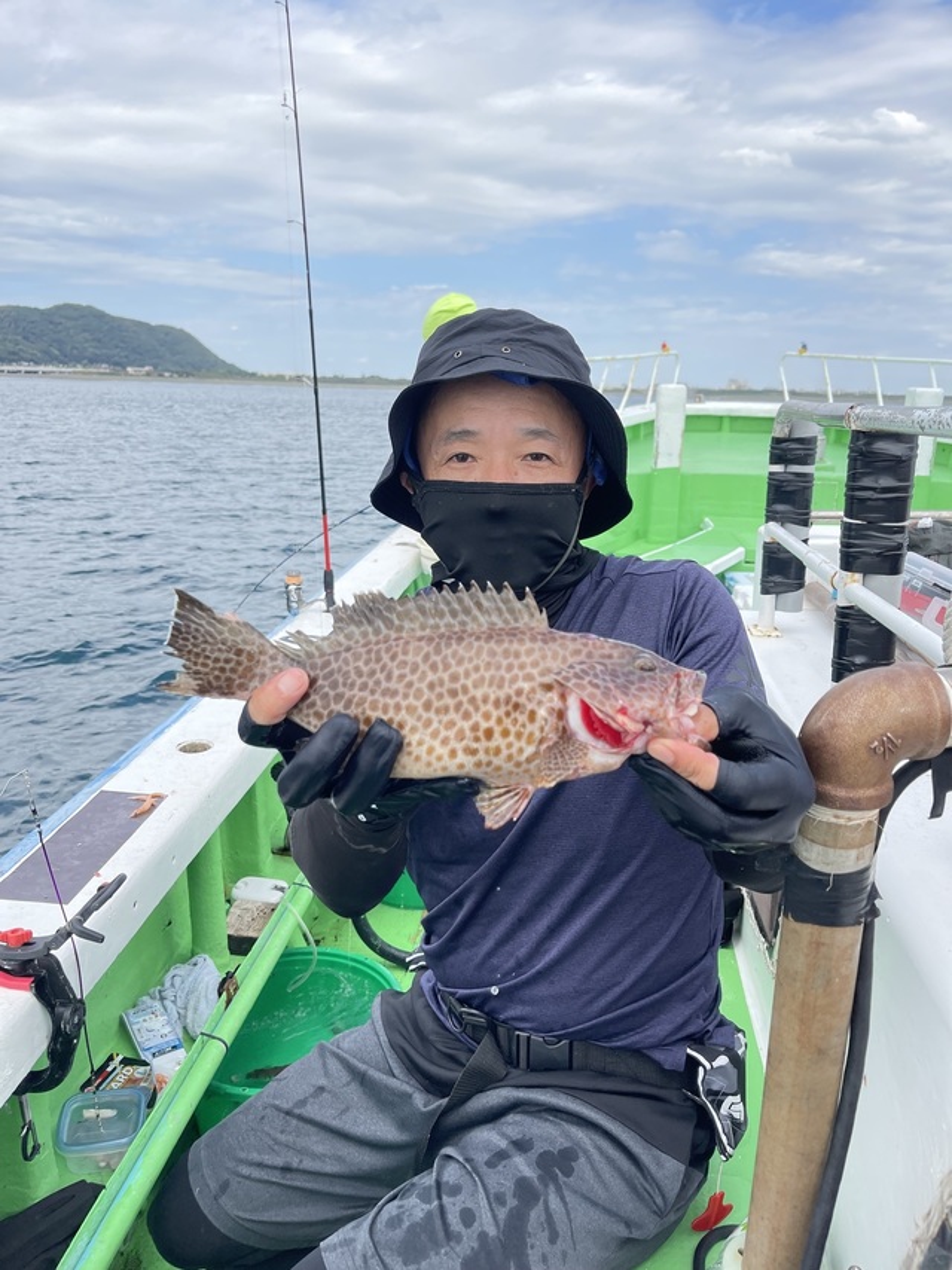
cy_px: 635
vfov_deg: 69.4
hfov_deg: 54.9
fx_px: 917
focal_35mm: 25
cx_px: 476
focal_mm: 5.1
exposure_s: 1/1852
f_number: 1.6
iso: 32
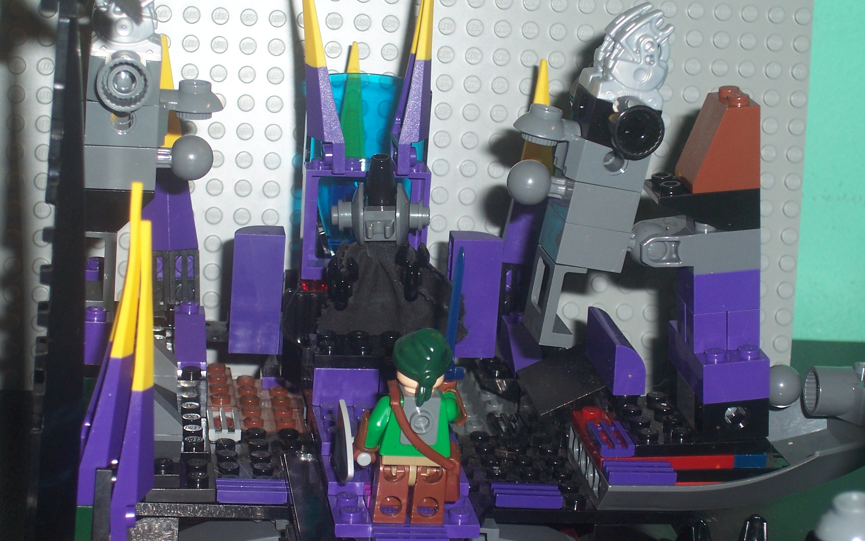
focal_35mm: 87
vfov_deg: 15.0
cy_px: 309
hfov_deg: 23.8
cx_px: 432
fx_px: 2051
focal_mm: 13.5
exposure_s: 1/90
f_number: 4.1
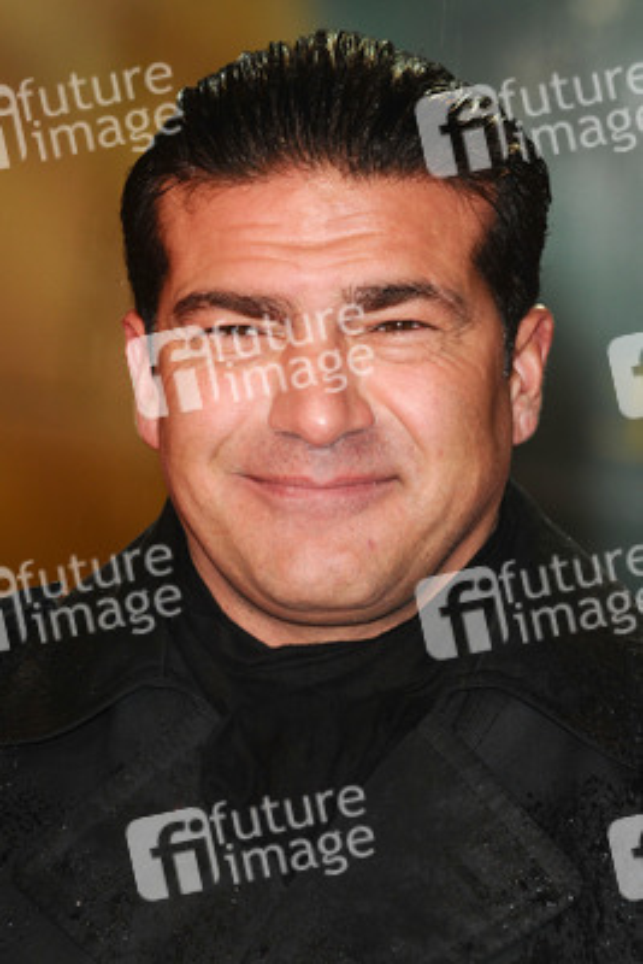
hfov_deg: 5.6
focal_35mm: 248
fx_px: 6625
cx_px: 322
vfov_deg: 8.3
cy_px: 482
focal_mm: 165
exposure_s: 1/200
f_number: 4.5
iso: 320
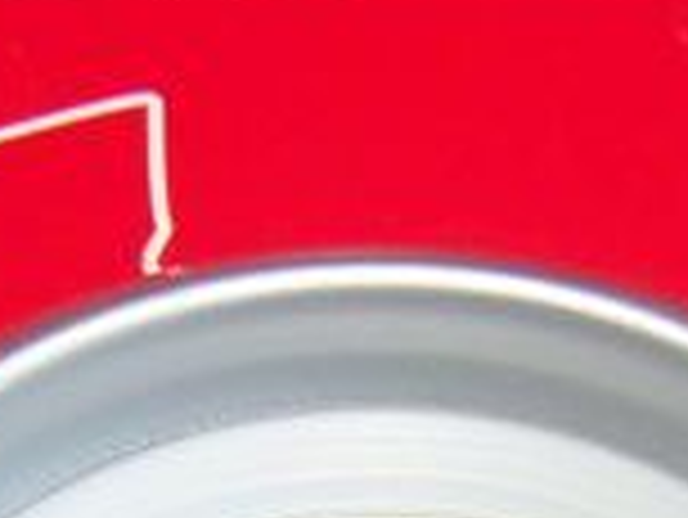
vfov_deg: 8.9
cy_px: 973
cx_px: 364
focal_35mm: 159
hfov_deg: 12.4
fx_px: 3163
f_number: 2.8
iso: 200
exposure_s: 1/30
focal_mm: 6.3
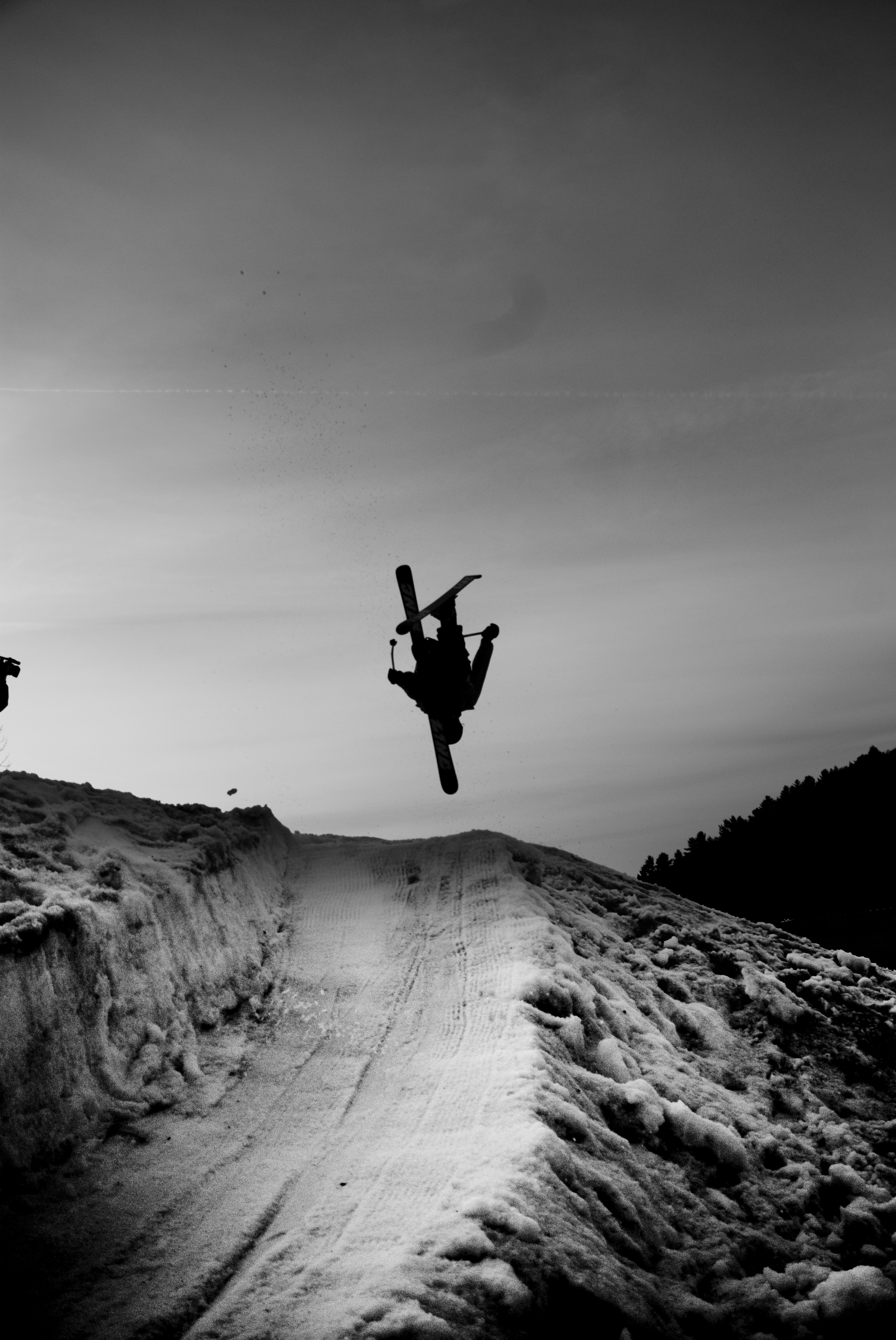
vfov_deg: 57.2
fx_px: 1228
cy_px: 670
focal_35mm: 33
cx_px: 448
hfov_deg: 40.1
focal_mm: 22
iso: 140
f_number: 4
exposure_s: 1/1000
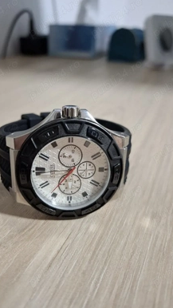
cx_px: 70
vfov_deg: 71.9
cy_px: 152
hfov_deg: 44.2
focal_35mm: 26
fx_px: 212
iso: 400
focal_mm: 5.54
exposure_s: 1/25
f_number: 1.8
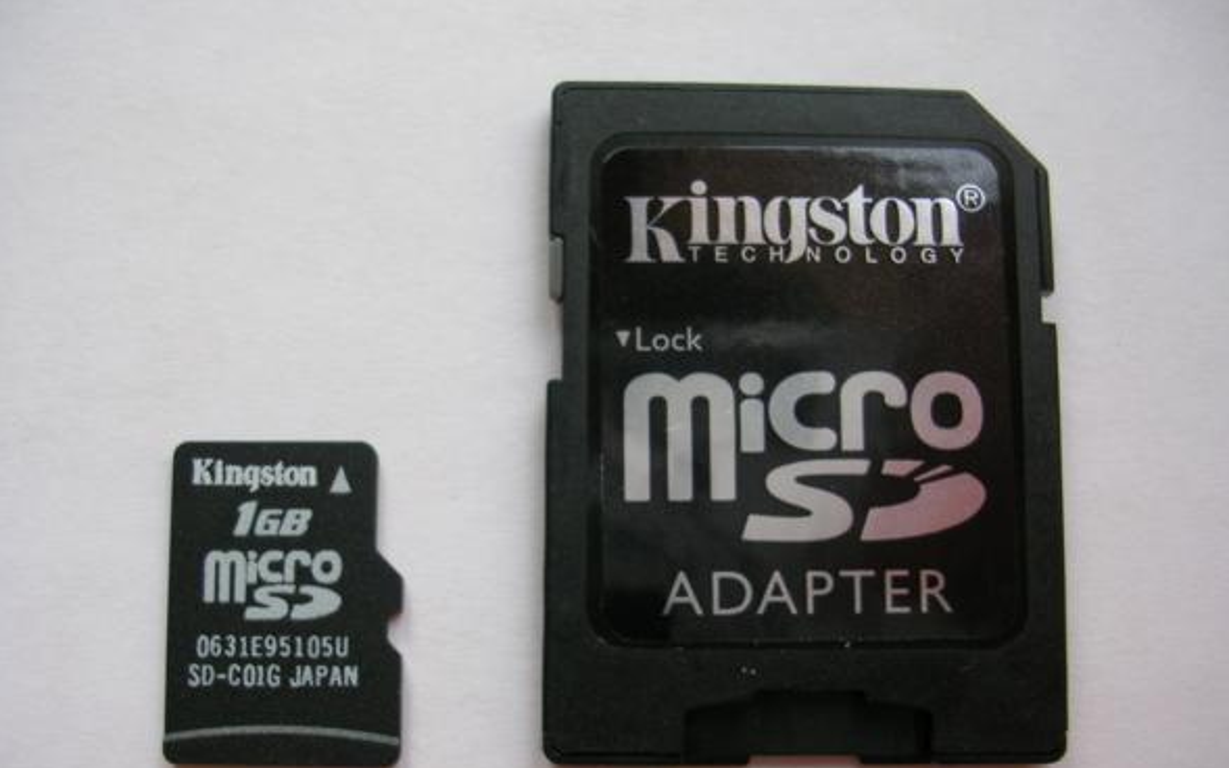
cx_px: 605
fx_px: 1373
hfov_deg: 48.2
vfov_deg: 31.1
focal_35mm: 41
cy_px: 465
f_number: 2.8
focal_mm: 5.8
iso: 50
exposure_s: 1/87.9
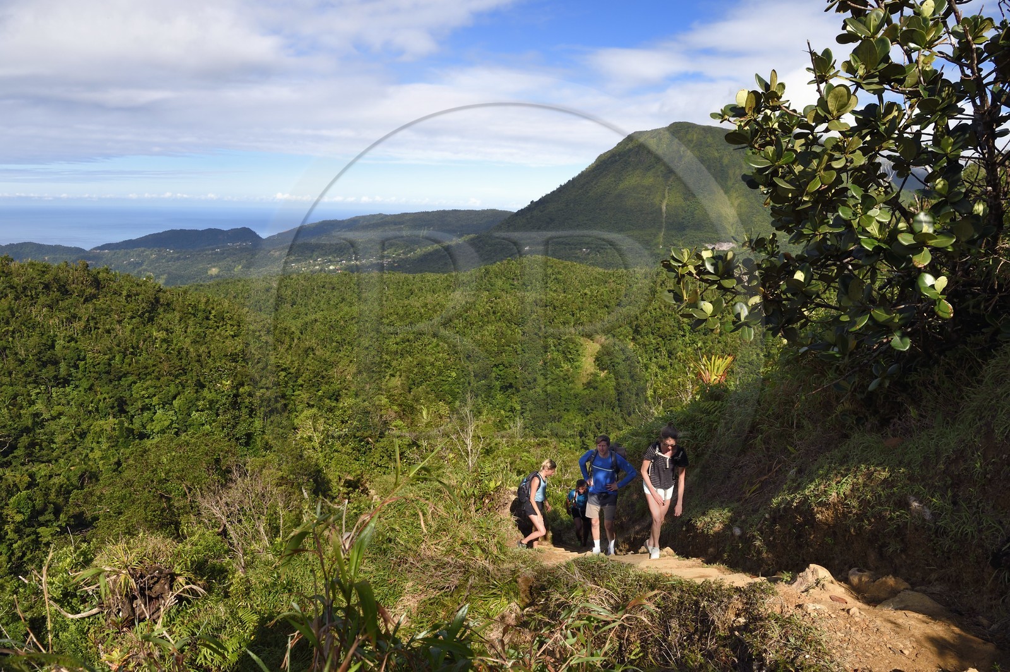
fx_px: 673
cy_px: 336
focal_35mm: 24
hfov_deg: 73.8
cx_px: 505
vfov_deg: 53.1
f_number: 11
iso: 200
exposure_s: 1/250
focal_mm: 24
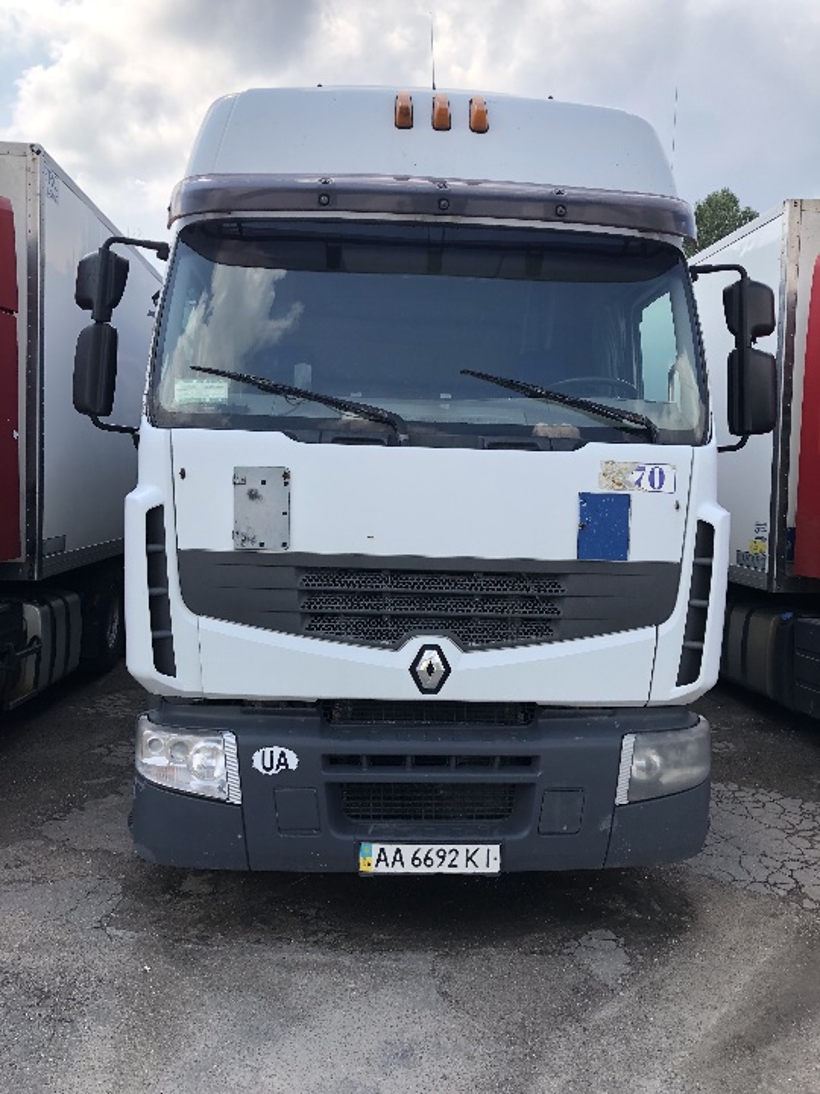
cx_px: 410
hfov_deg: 49.7
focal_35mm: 28
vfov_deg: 63.4
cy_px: 547
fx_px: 884
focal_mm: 3.99
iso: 20
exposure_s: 1/813
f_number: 1.8
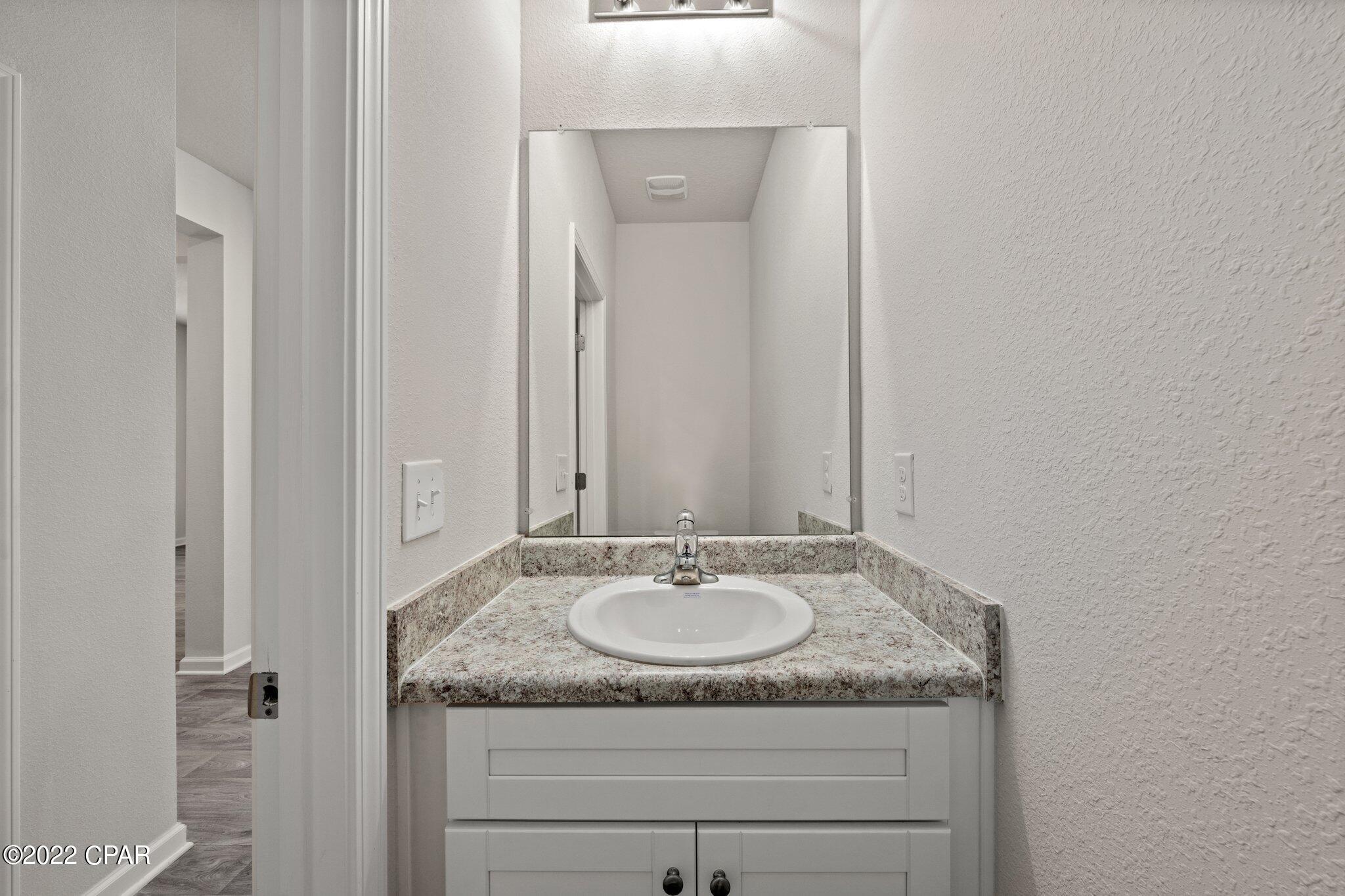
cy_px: 448
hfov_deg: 108.3
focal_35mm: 13
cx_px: 672
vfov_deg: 85.4
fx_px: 486
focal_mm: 13
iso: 500
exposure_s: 1/5
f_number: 10
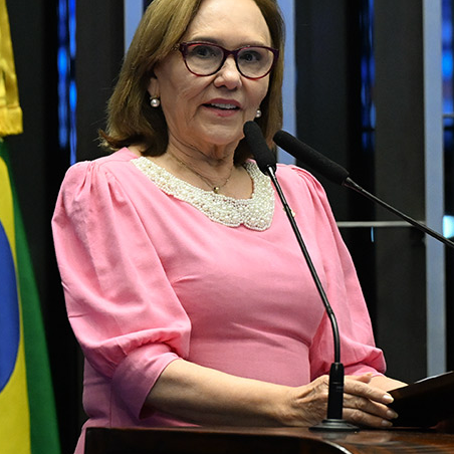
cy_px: 197
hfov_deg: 5.4
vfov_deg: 5.4
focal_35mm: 323
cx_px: 256
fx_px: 4793
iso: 4000
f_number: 4
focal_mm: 200
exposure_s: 1/160
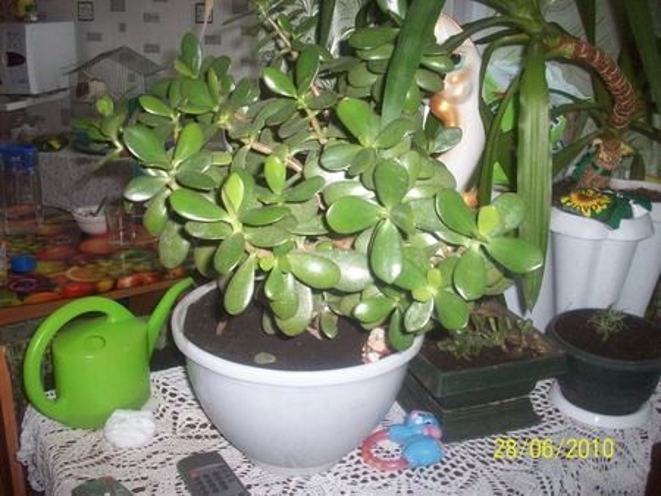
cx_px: 330
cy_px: 248
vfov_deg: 38.7
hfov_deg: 50.1
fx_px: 707
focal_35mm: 37
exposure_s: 1/64
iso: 200
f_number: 2.8
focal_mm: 6.2
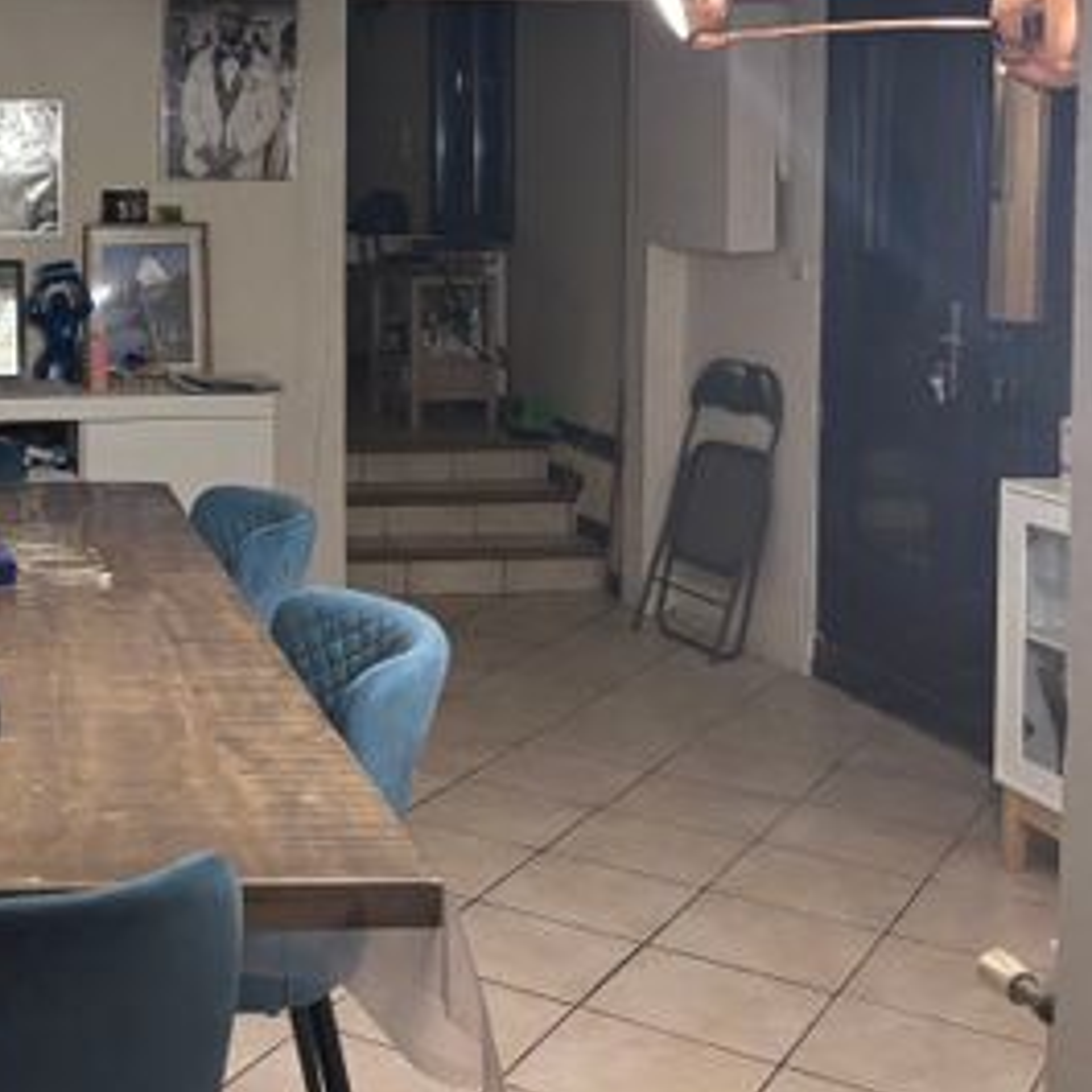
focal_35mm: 52
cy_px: 251
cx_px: 0
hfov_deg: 30.5
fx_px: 1856
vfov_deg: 32.1
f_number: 1.6
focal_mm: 5.96
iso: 320
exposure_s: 1/50
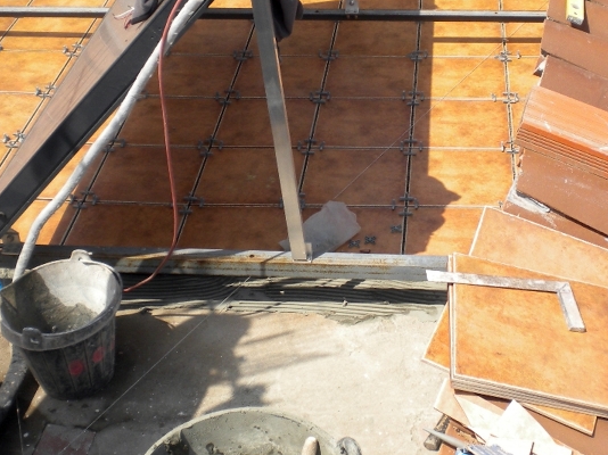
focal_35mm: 59
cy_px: 180
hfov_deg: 32.6
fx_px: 1036
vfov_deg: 24.7
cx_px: 371
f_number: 4.6
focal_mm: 6.3
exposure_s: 1/670
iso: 80
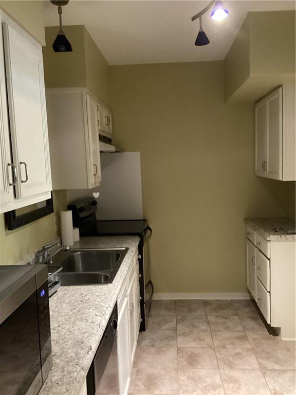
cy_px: 198
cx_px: 148
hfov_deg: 45.4
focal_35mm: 31
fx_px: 353
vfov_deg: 58.4
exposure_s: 1/24
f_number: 2.4
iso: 640
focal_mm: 3.3
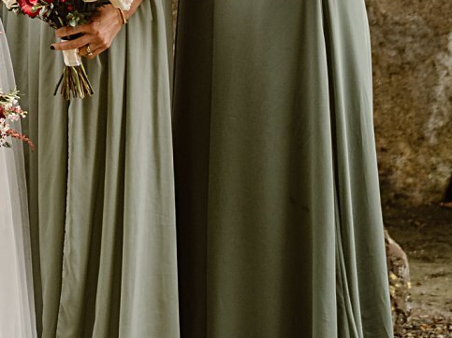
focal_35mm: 224
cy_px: -236
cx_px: -74
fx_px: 2924
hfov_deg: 8.7
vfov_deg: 6.5
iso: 400
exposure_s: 1/500
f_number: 2.8
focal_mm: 55
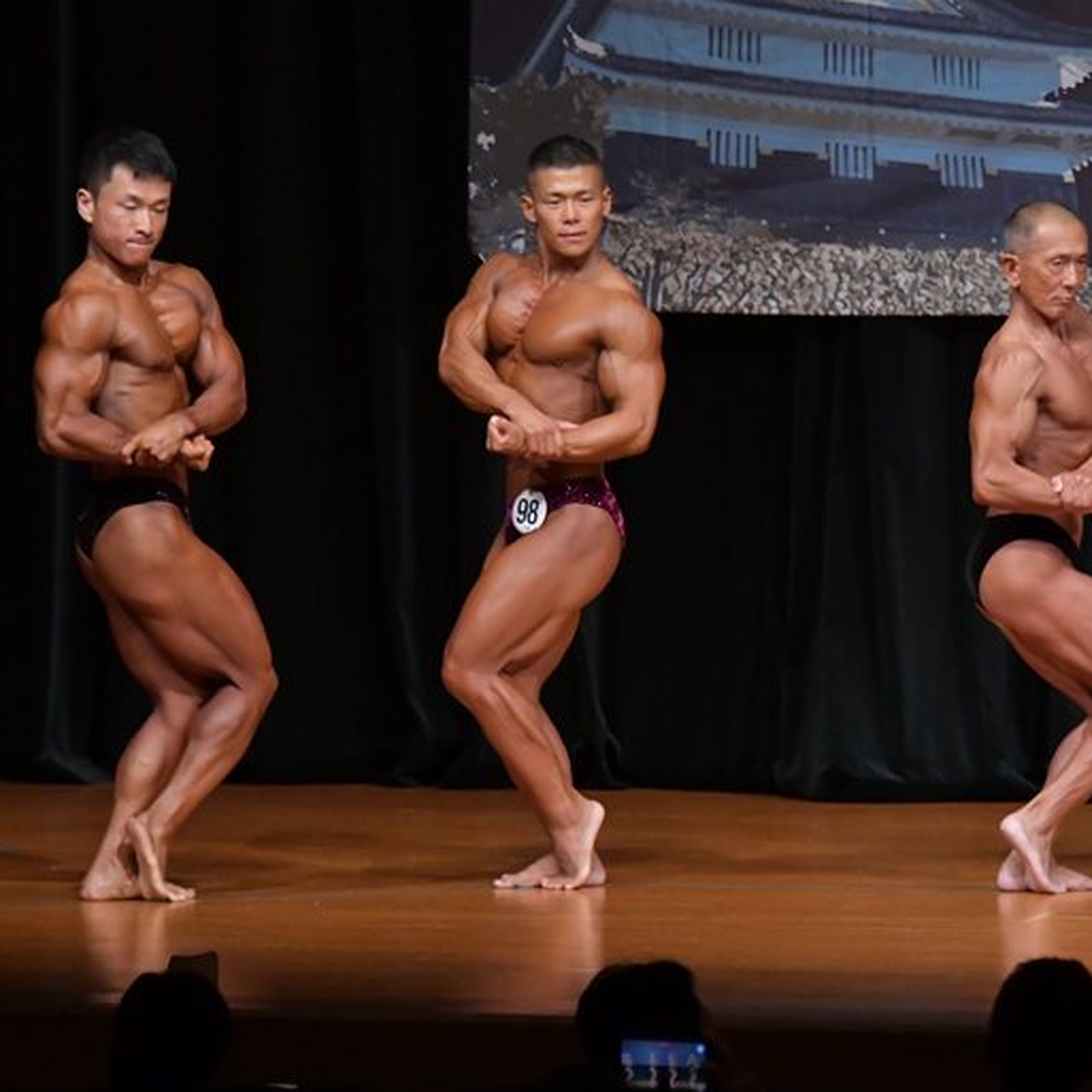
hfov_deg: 5.4
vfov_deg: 5.4
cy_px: 547
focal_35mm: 327
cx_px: 625
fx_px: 11671
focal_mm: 170
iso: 5000
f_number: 5.6
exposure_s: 1/400
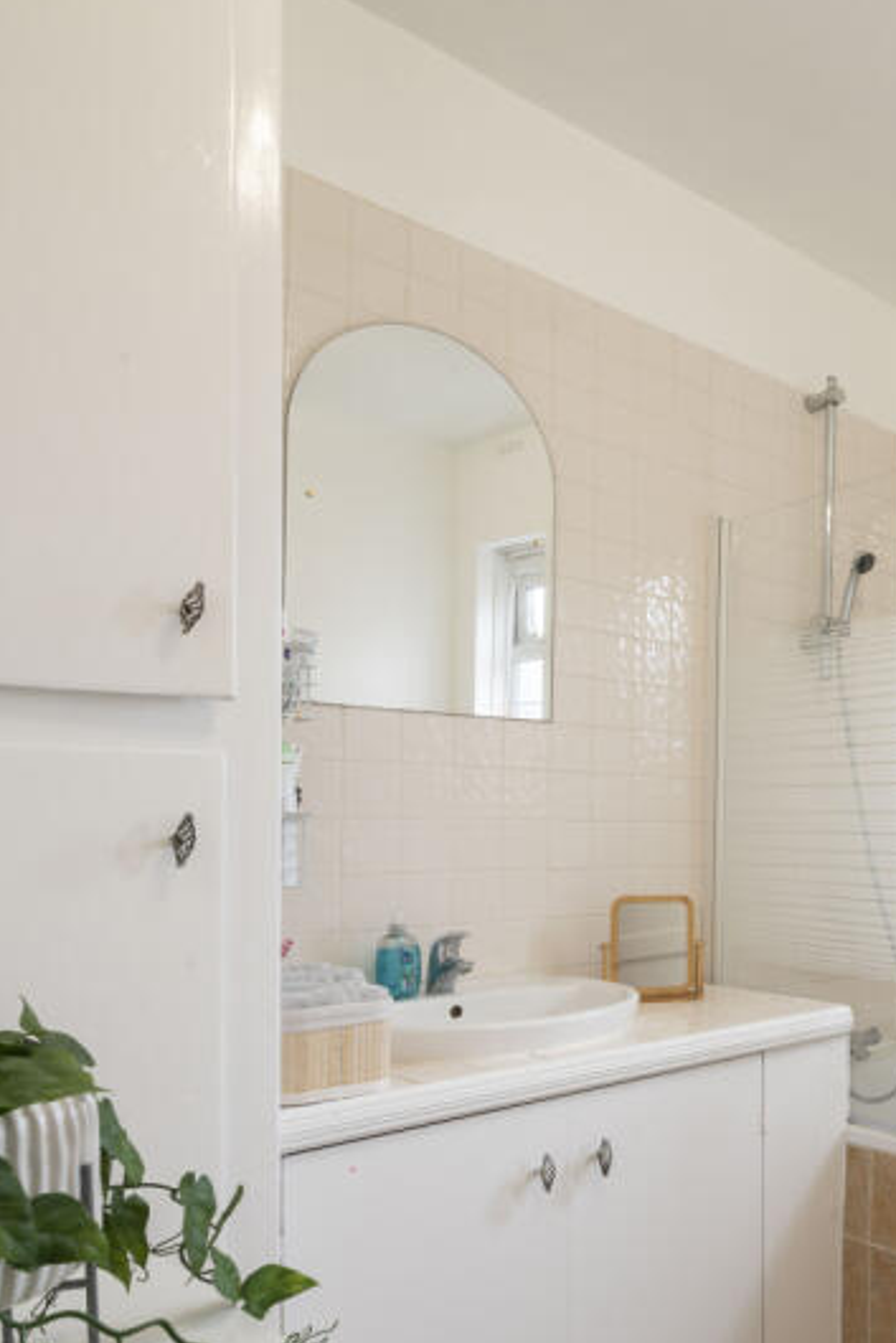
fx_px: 1082
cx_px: 911
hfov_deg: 39.3
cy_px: 811
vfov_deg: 63.0
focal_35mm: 29
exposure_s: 1/2
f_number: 16
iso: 250
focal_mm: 15
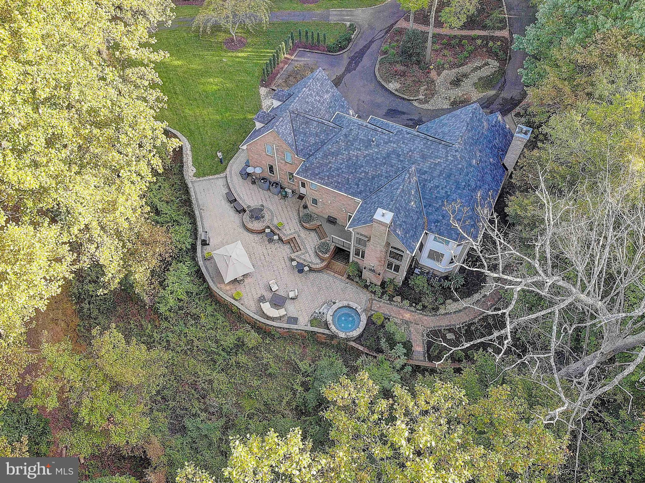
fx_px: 447
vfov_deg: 56.8
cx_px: 322
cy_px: 242
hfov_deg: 71.6
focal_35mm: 24
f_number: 2.8
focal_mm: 4.5
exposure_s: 1/77
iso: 100
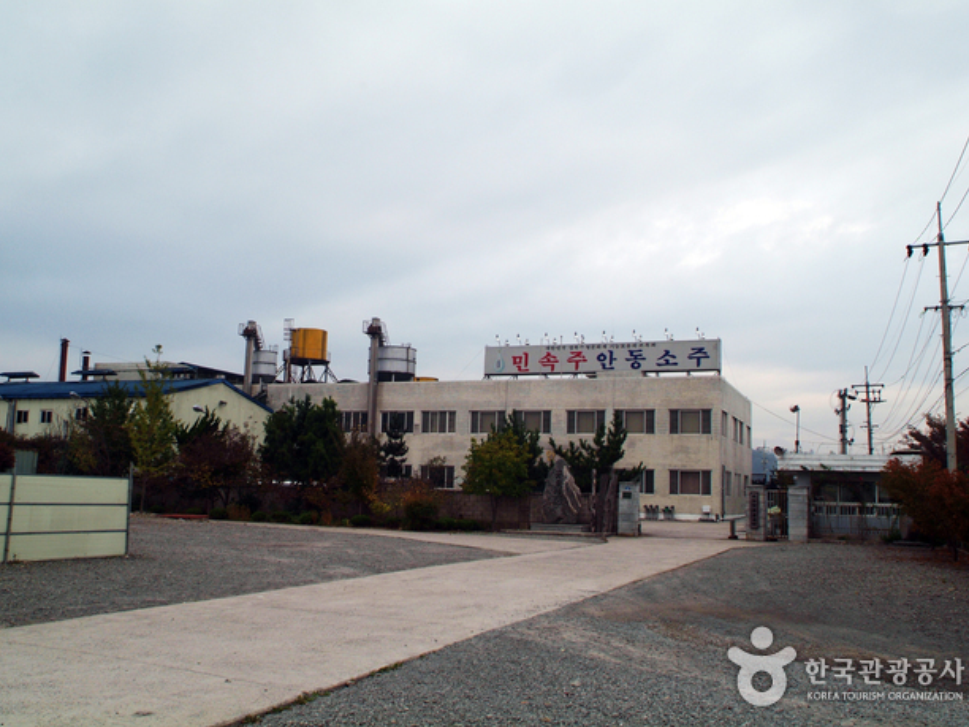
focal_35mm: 33
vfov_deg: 42.9
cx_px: 435
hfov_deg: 55.2
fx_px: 924
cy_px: 358
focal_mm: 20
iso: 200
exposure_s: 1/250
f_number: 8
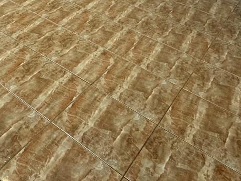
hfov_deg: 36.1
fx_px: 341
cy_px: -60
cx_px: 16
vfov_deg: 25.2
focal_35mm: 49
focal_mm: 2.22
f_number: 2.2
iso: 160
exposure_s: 1/60
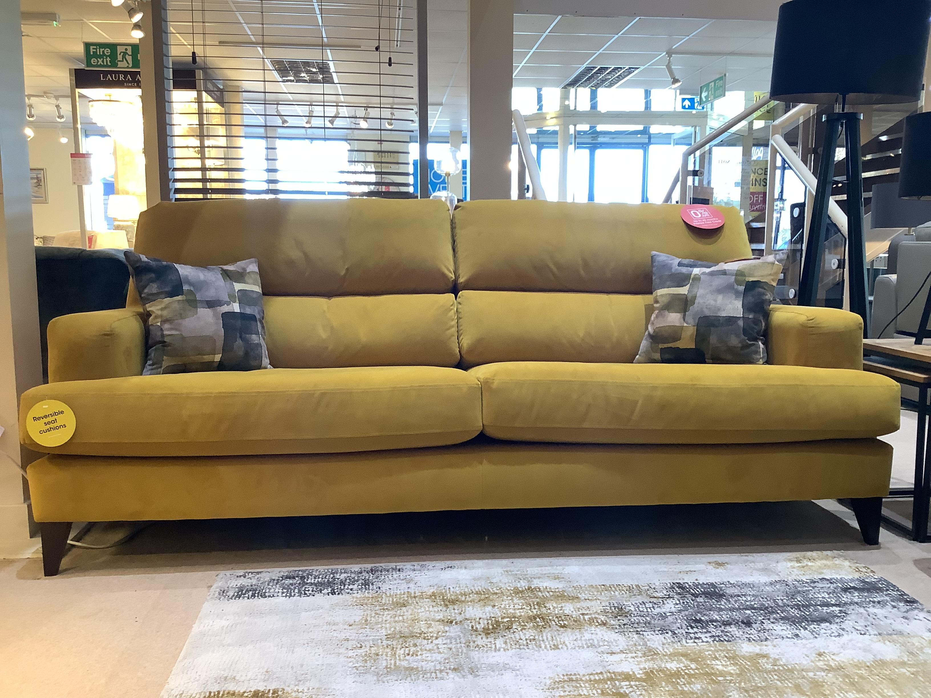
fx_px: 834
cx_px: 466
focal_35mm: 31
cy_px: 349
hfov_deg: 58.4
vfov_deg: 45.4
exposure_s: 1/50
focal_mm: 3.3
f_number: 2.4
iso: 100
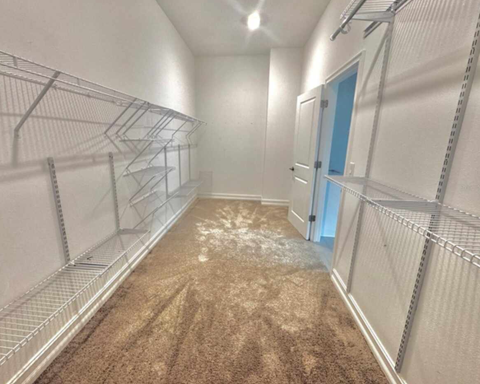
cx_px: 227
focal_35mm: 15
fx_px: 213
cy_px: 187
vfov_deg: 84.0
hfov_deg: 96.7
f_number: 2.2
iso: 200
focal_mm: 2.22
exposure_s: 1/60
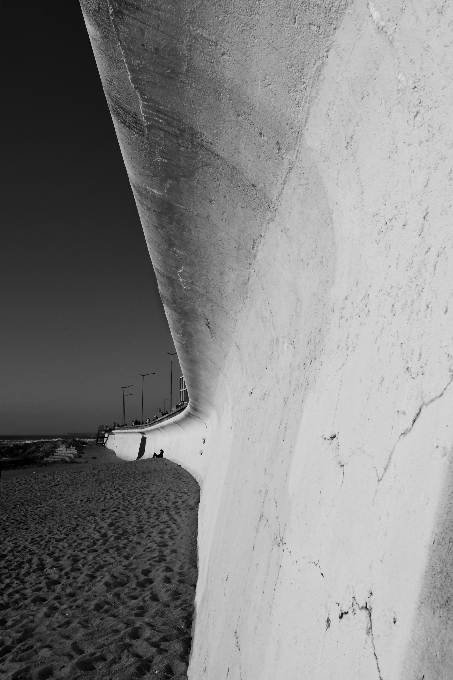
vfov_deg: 61.9
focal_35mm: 30
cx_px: 226
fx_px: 566
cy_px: 340
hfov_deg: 43.6
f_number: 25
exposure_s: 1/640
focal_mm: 20
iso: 900
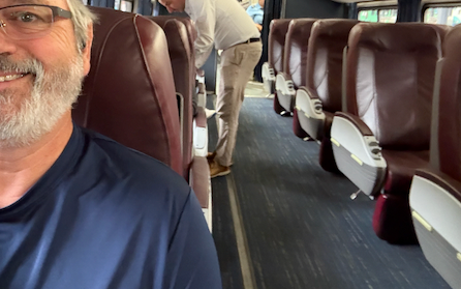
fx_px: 440
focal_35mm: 35
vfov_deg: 35.6
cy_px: 78
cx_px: 167
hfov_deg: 54.6
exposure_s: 1/20
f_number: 1.9
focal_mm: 2.69
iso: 640
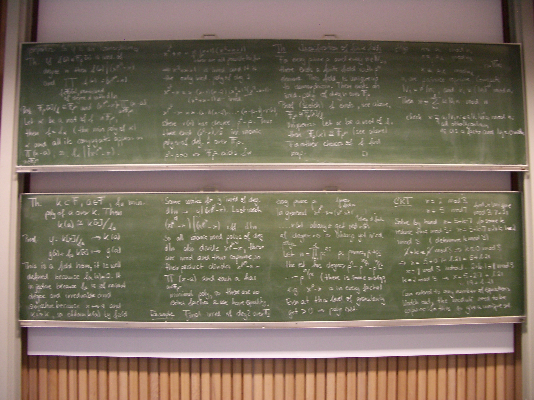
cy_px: 200
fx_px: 540
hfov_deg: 52.6
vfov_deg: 40.7
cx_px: 267
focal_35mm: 35
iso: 200
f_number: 2.6
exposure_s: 1/13
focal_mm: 5.8
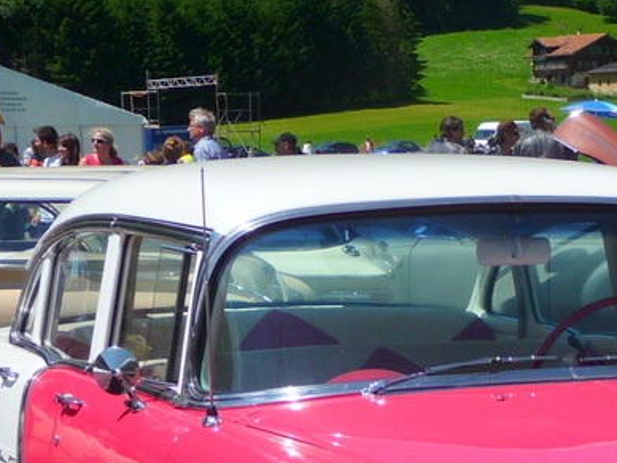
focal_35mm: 116
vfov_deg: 12.5
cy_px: 523
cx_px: 627
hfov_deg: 16.6
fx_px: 2068
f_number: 4.1
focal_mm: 7.6
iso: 100
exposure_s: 1/1300
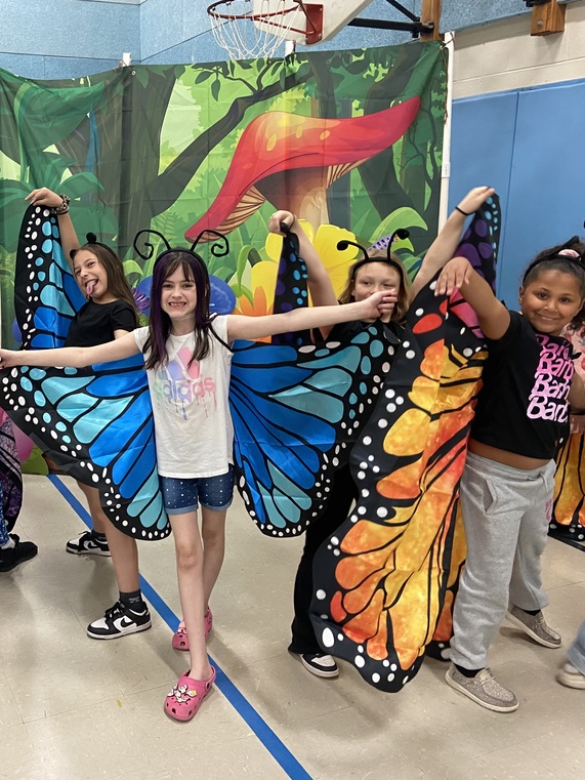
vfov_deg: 52.6
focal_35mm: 35
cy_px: 388
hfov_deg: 39.9
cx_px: 165
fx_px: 788
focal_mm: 4.25
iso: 250
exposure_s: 1/45
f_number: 1.8
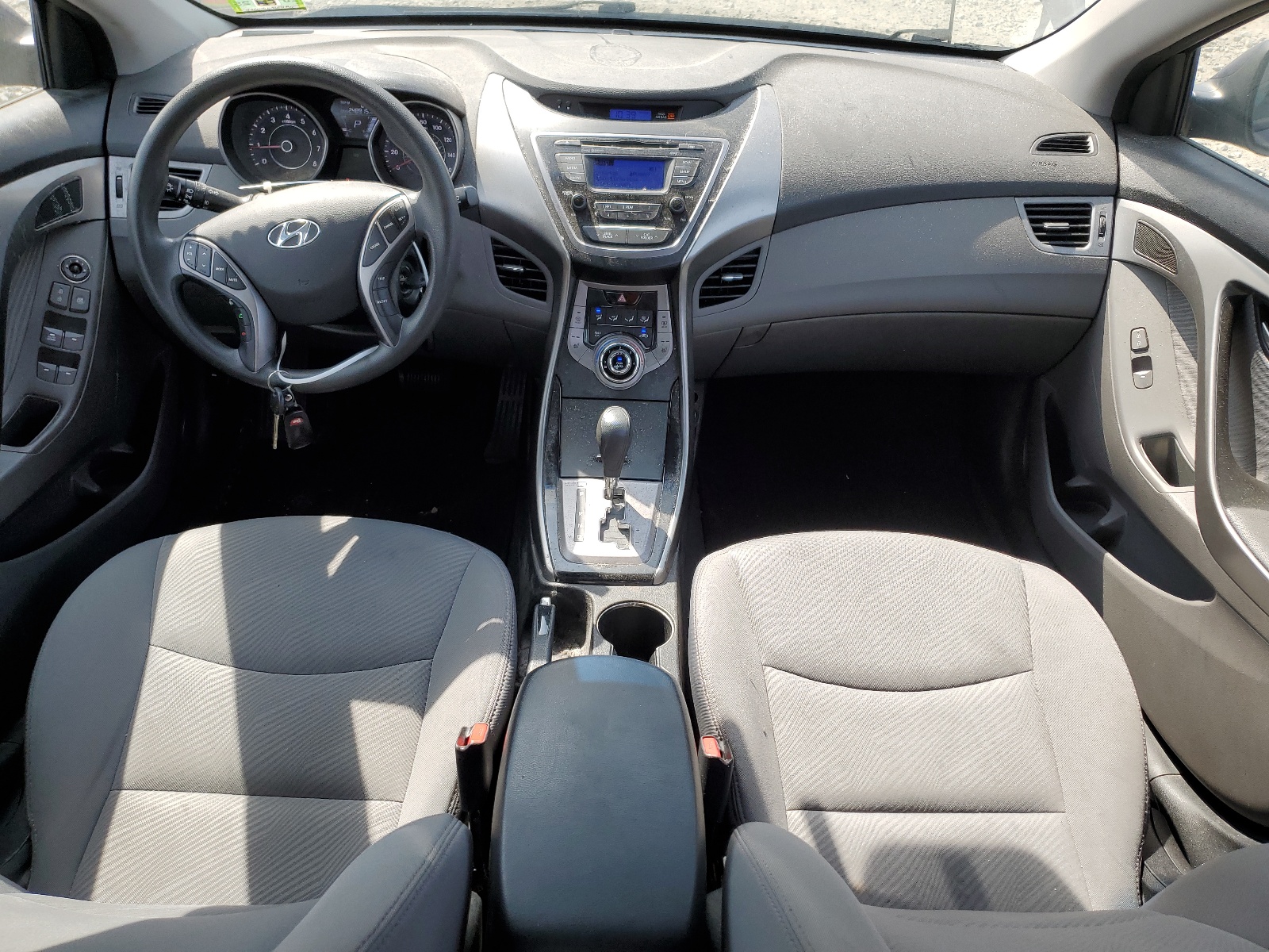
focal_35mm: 26
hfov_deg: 67.3
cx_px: 634
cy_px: 476
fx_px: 953
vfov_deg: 53.1
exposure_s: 1/526
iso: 50
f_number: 1.5
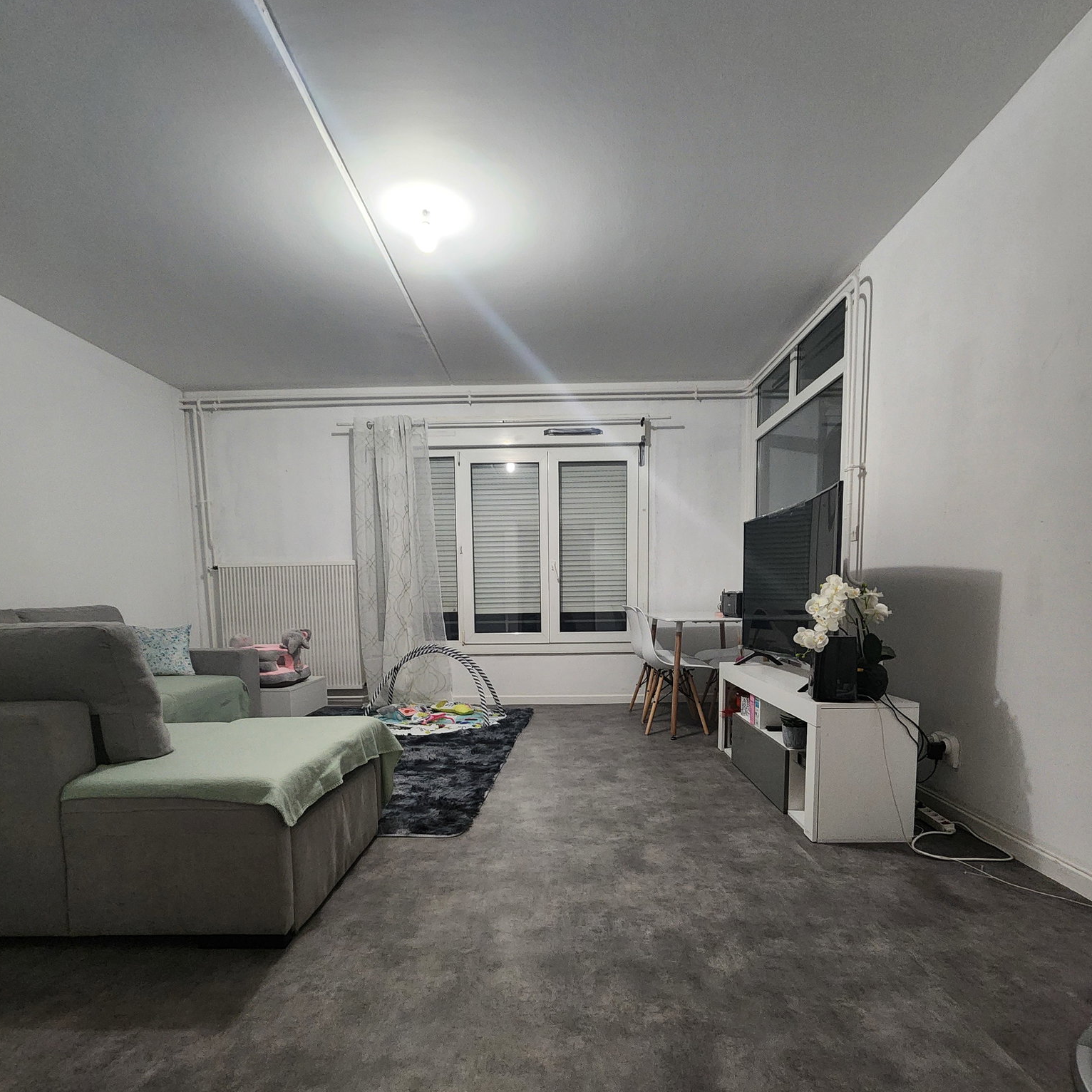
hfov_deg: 87.4
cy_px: 677
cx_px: 550
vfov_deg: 85.9
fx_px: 571
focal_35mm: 16
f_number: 2.2
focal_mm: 2.2
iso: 640
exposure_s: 1/25
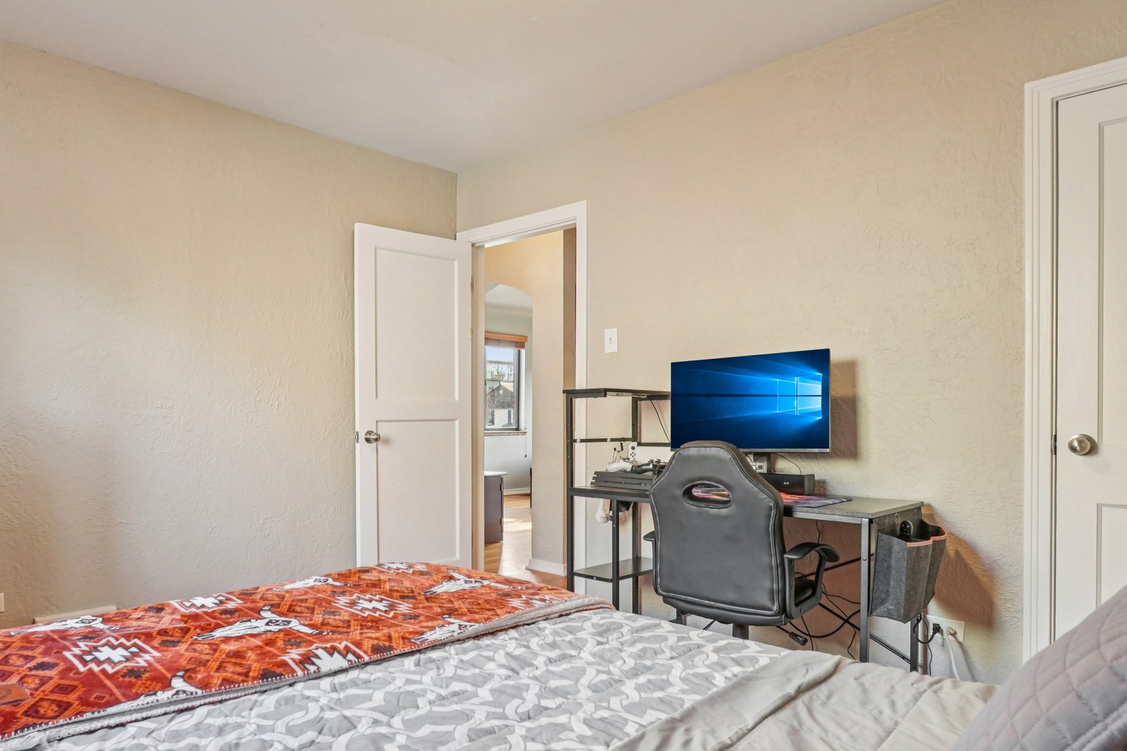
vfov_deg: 57.8
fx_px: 678
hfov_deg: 78.1
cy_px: 429
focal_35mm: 22
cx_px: 426
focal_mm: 11
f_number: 8
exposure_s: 1/30
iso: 800
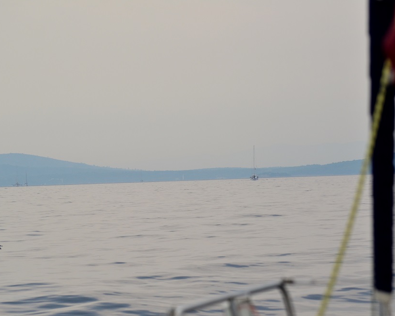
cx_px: 227
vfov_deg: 7.8
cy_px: 158
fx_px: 2315
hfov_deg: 9.7
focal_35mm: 198
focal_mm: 116
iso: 400
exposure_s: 1/2500
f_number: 5.6
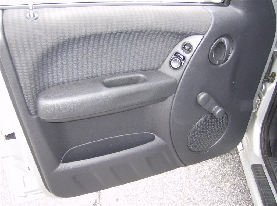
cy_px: 103
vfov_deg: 39.5
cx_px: 138
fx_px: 287
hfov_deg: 51.4
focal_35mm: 36
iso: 200
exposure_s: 1/60
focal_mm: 6
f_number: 2.8
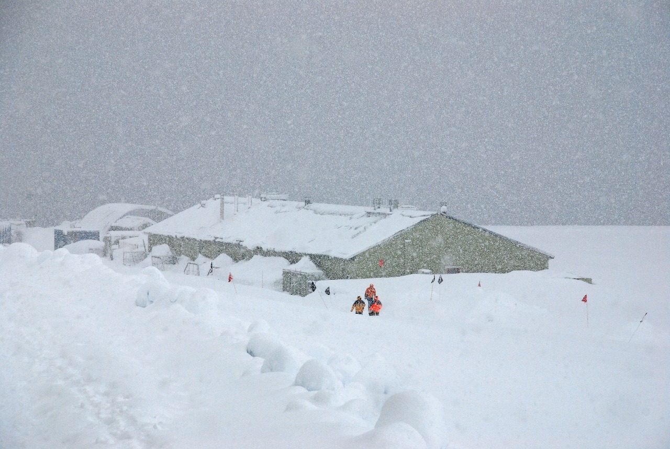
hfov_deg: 18.9
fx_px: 2013
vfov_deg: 12.7
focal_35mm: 108
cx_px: 335
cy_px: 224
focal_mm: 72
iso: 200
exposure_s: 1/800
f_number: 4.2
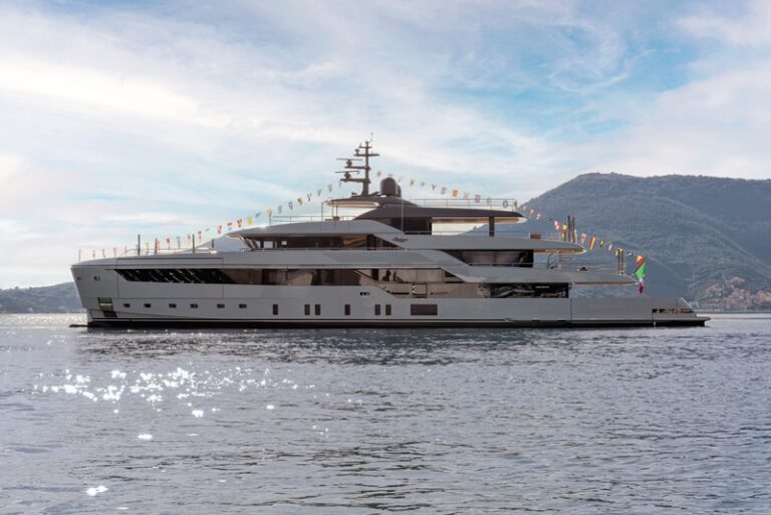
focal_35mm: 50
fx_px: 1071
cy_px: 258
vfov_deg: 27.0
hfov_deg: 39.6
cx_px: 386
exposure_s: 1/500
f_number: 11
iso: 250
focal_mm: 50
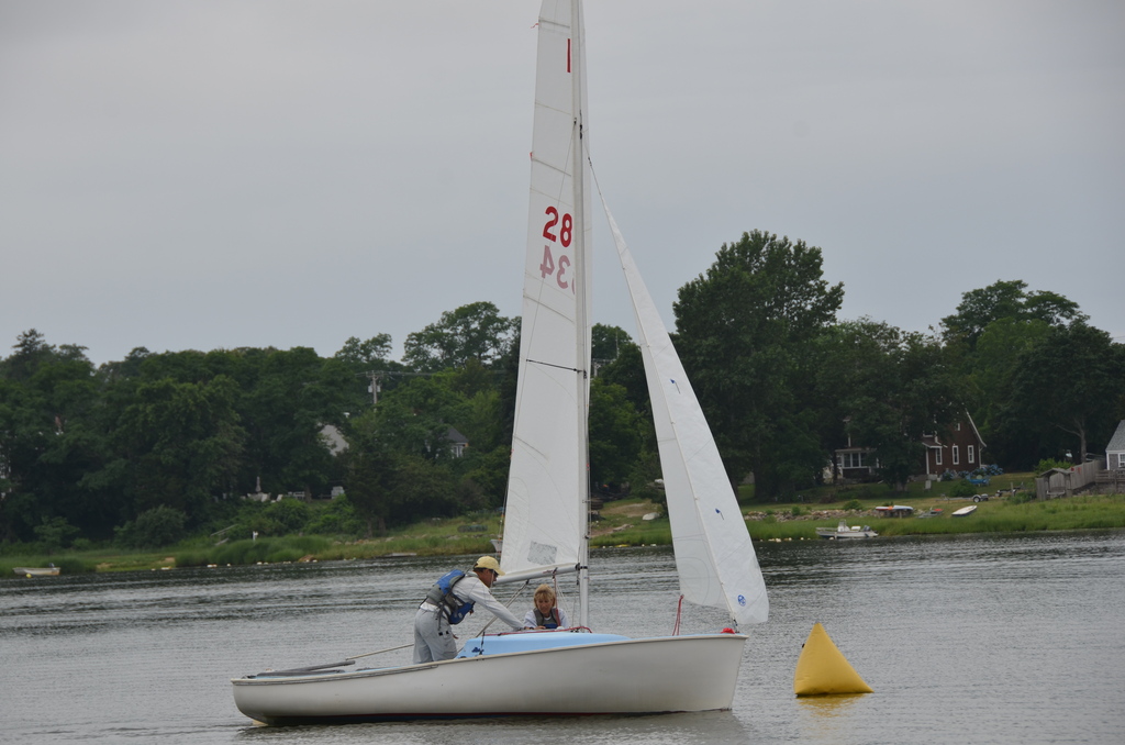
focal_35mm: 168
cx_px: 562
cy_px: 372
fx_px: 5239
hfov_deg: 12.3
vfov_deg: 8.1
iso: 140
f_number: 8
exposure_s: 1/250
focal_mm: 112
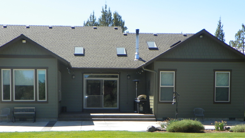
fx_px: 377
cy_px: 115
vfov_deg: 20.5
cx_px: 108
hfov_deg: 36.0
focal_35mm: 58
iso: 64
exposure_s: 1/500
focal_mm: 7.3
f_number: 3.2
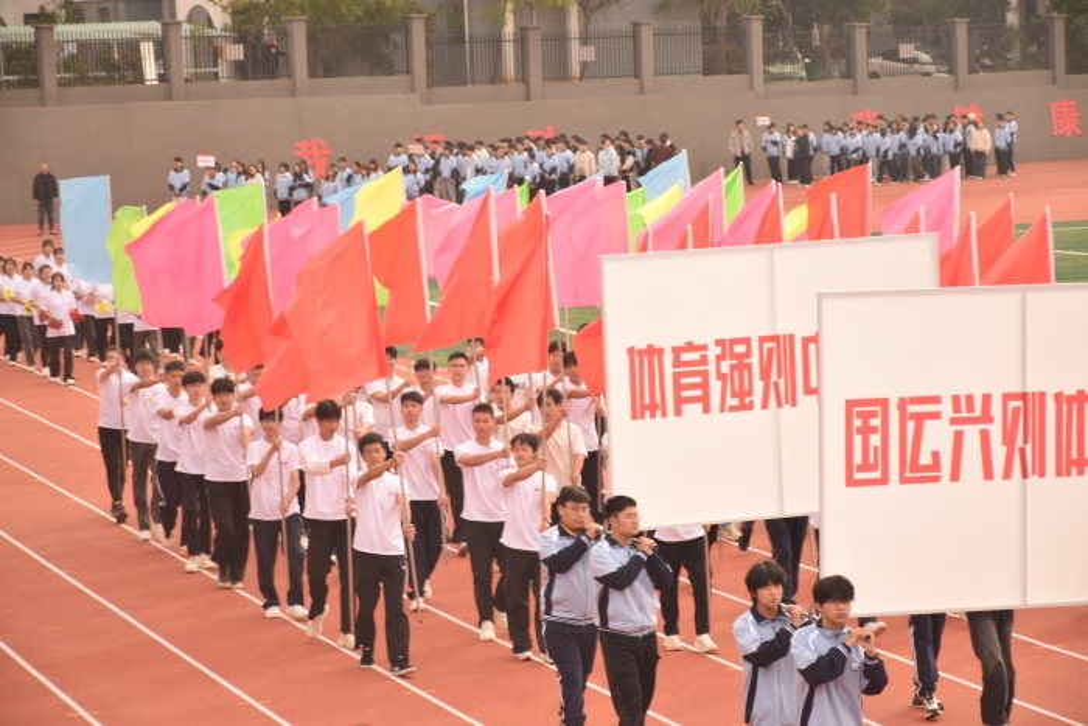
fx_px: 4307
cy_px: 363
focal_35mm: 142
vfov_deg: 9.6
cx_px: 544
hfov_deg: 14.4
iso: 100
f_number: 5.6
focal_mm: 95
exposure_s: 1/125
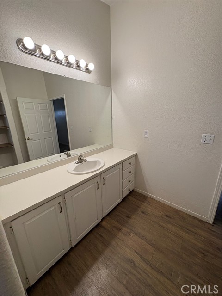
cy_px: 148
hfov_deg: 85.7
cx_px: 111
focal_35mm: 14
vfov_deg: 102.1
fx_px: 120
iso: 125
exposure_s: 1/120
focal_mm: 2.22
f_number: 2.2
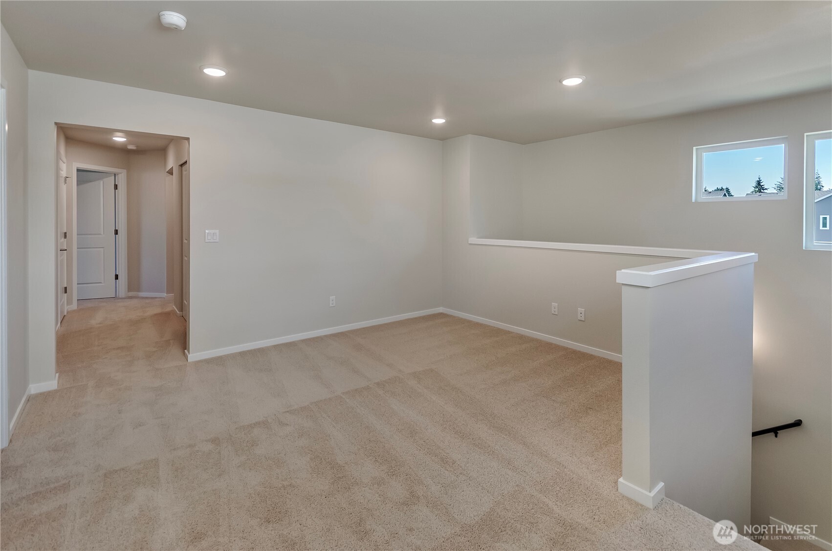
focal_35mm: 15
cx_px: 416
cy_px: 276
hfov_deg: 100.5
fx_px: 346
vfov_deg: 77.1
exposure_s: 1/20
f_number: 5.6
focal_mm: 10
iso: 160
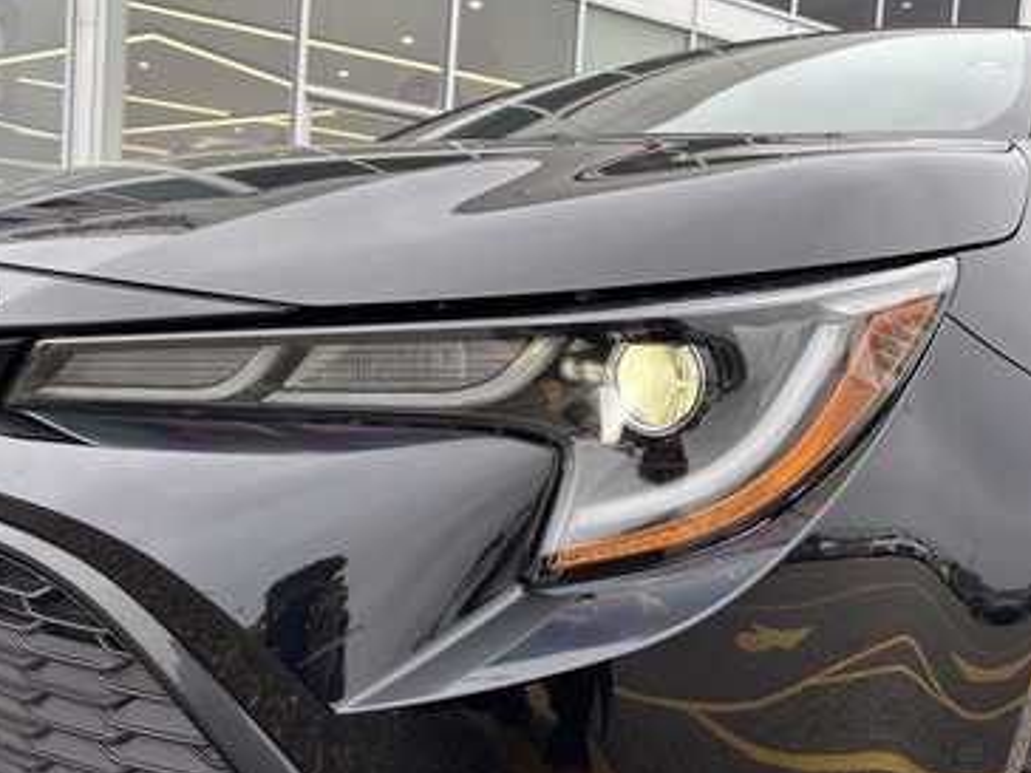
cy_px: 372
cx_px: 445
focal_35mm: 30
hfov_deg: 59.7
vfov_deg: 46.8
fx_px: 894
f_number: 1.6
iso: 50
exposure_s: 1/284
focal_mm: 5.96
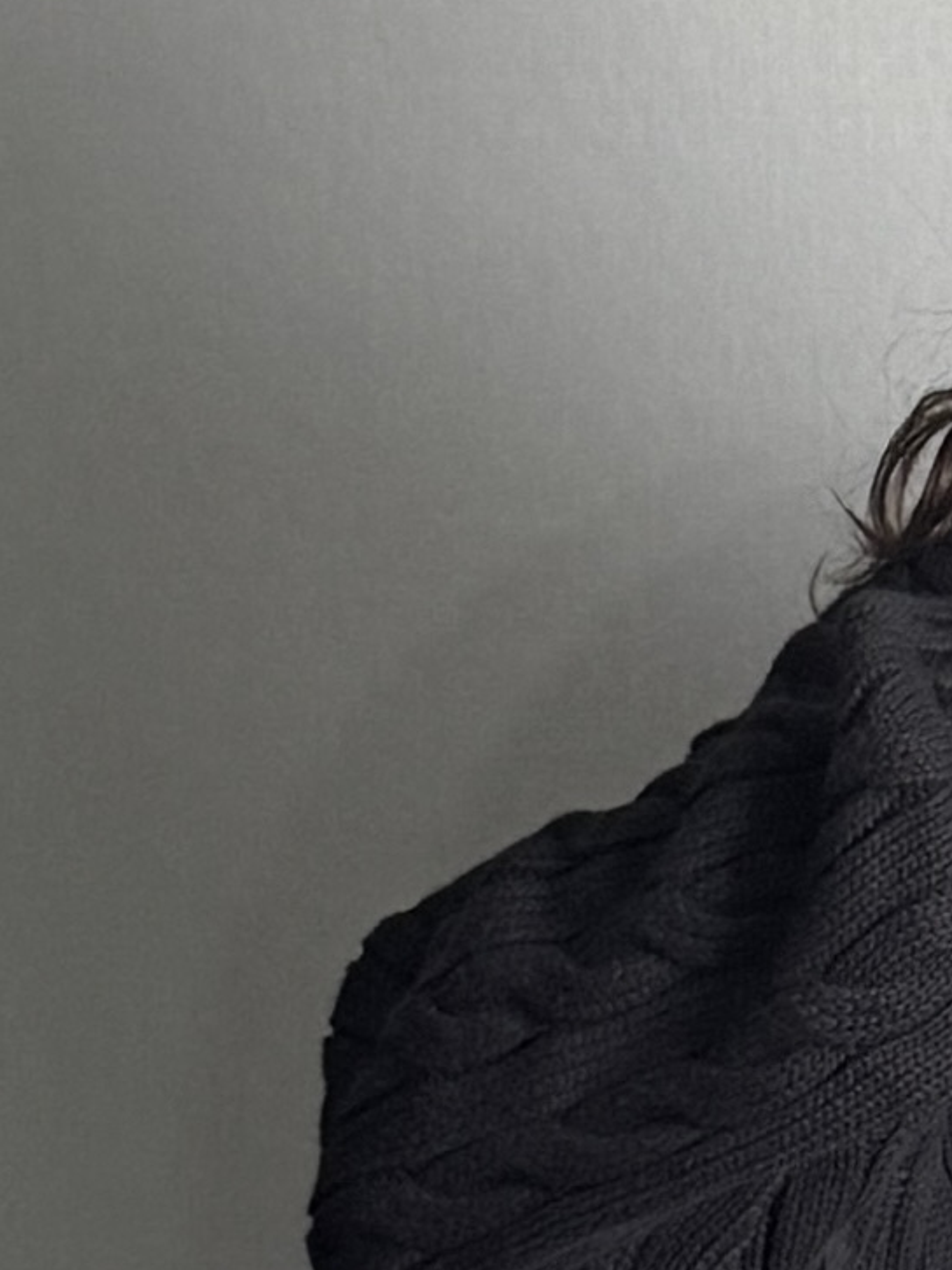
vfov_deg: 11.4
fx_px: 6159
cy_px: 1729
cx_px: 1270
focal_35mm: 168
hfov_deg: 8.7
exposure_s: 1/62
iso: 200
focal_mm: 6.76
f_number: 1.78
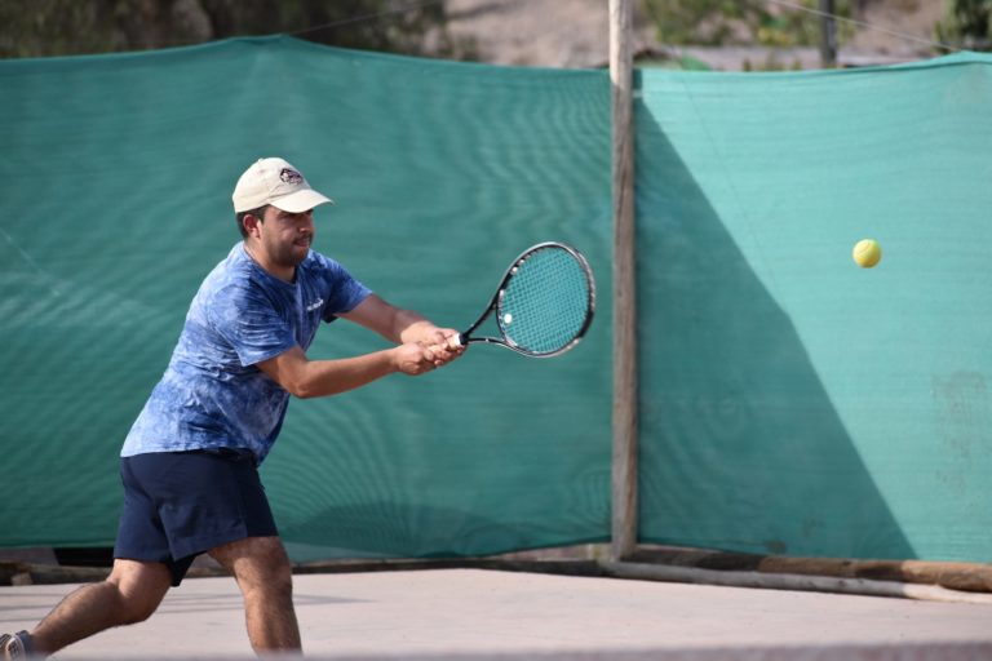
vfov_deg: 4.7
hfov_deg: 7.0
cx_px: 496
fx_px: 8059
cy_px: 330
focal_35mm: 292
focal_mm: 195
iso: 400
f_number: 5.3
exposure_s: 1/1000
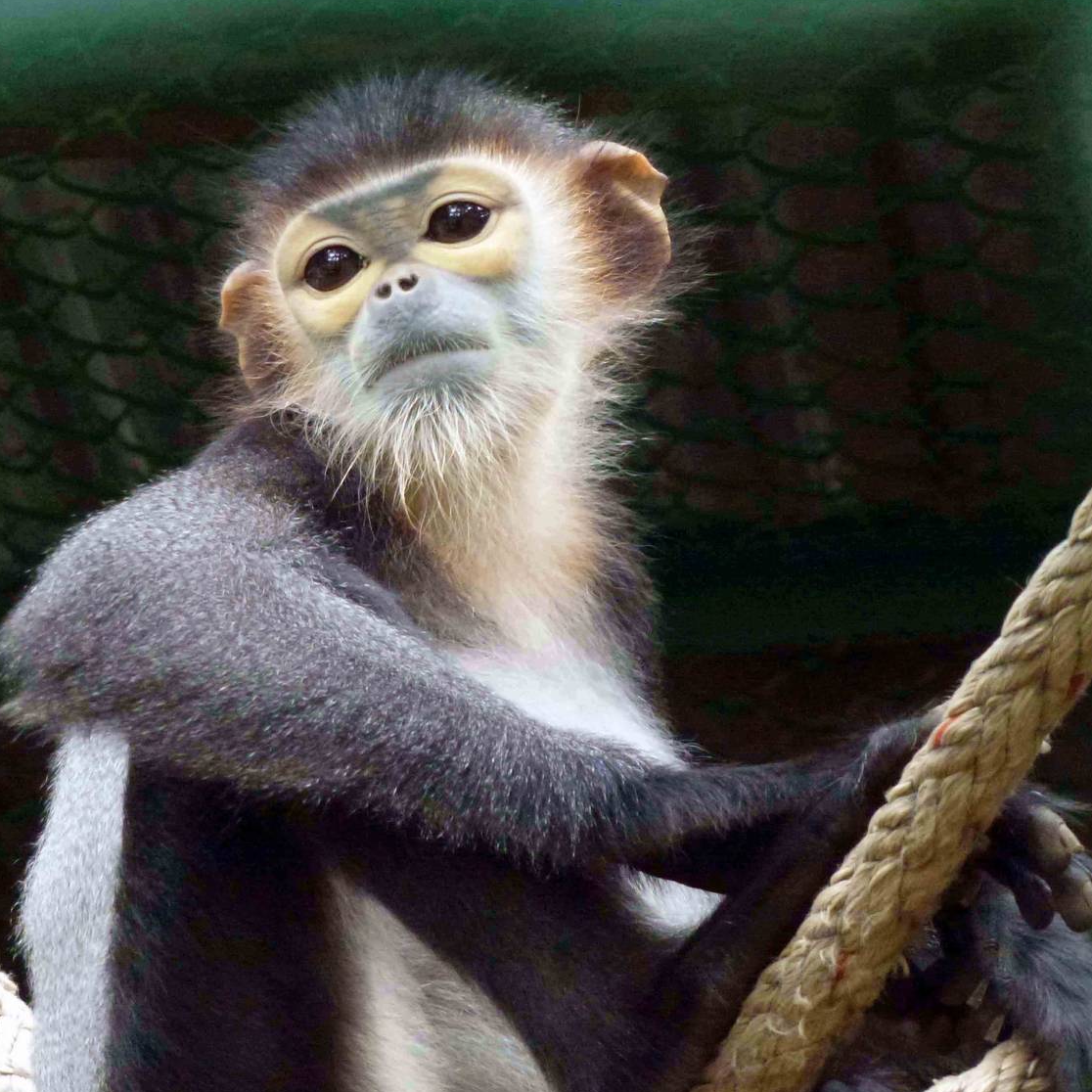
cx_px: 449
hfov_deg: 9.7
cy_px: 558
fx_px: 6424
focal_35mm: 180
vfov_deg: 9.7
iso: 800
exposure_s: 1/15
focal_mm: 25.5
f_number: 5.3
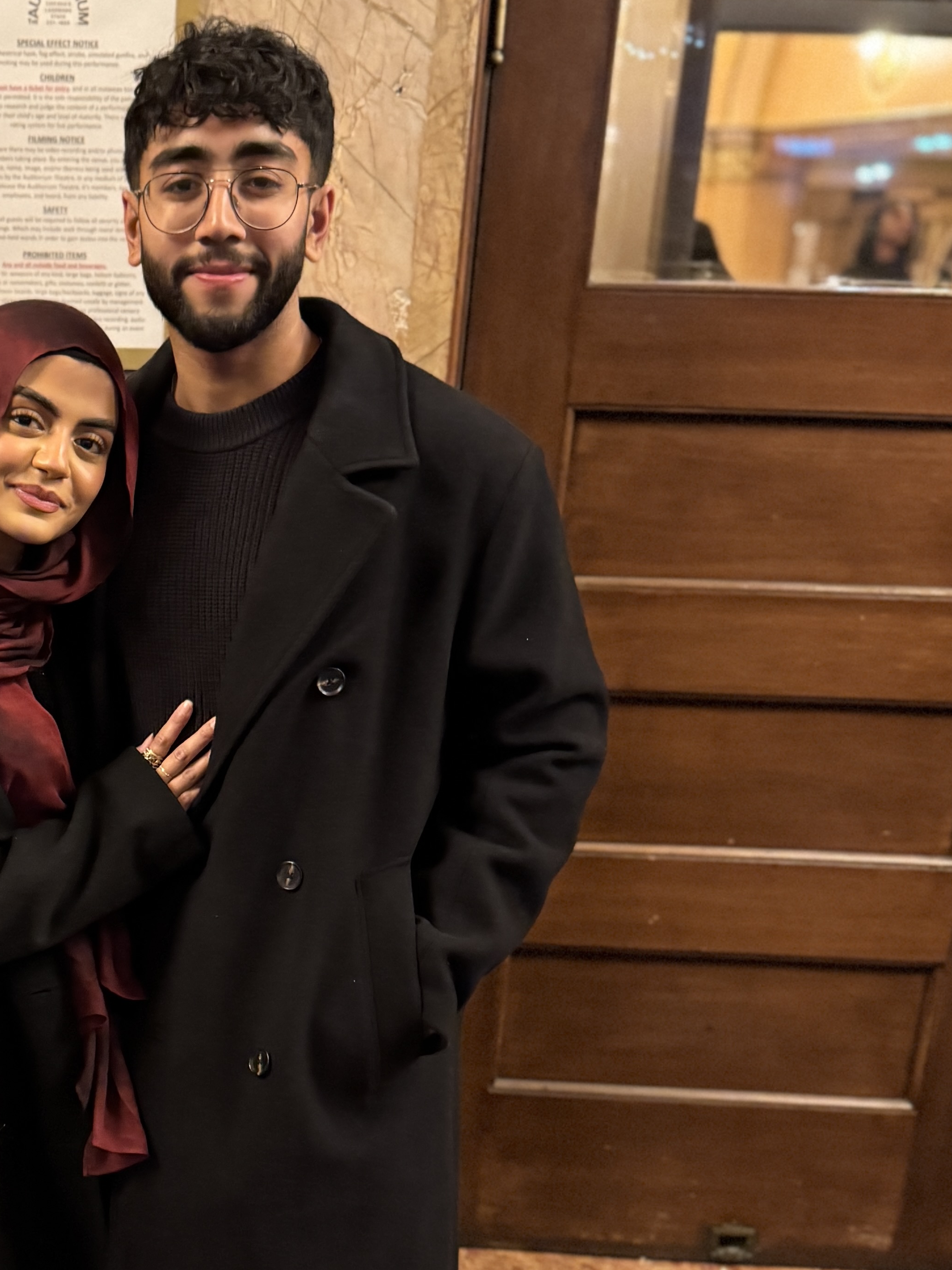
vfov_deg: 37.6
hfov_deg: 27.7
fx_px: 1834
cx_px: 46
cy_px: 890
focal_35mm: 50
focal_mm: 6.76
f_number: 1.78
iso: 1000
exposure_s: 1/40
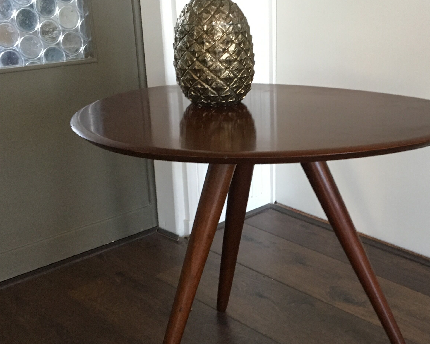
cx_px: 302
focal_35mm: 49
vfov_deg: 30.8
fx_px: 624
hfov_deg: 37.4
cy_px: 206
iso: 200
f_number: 2.2
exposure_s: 1/33
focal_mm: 4.15
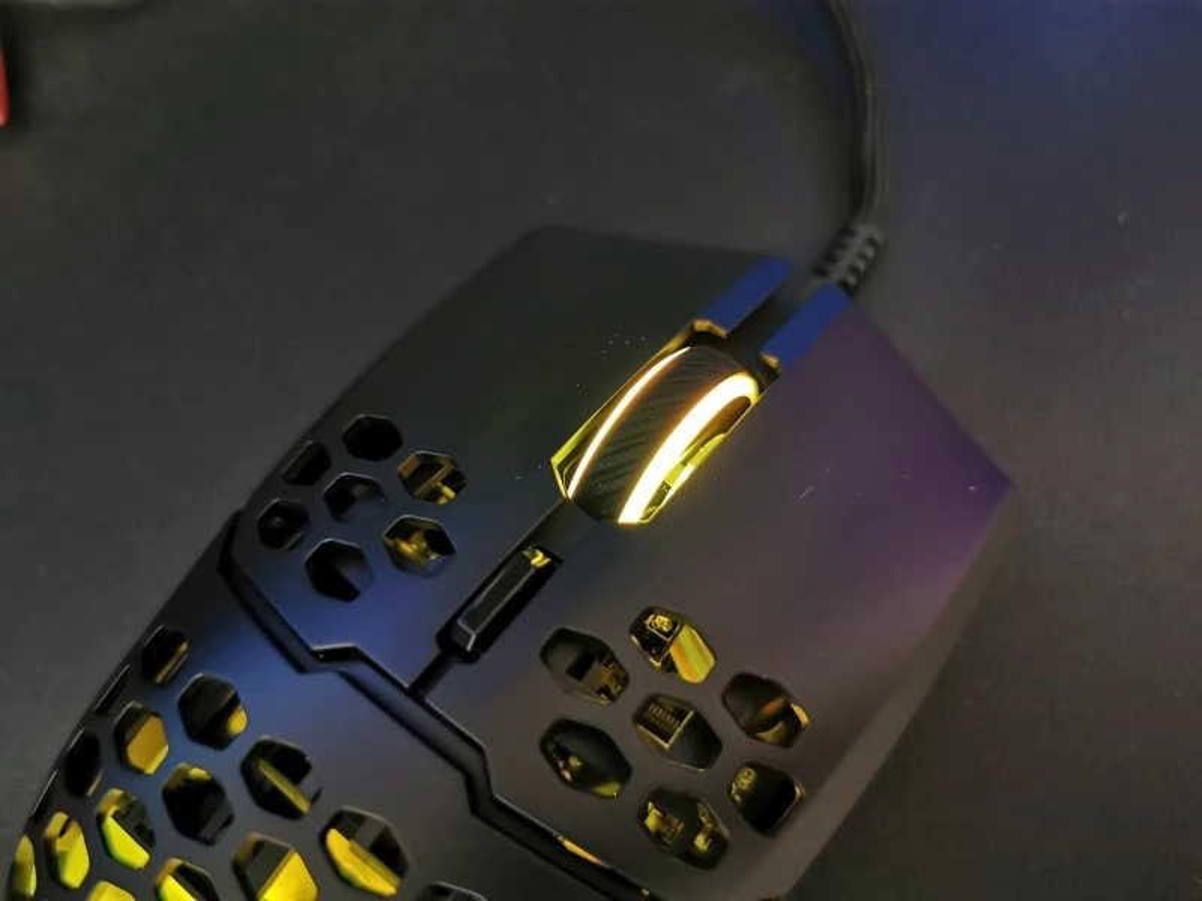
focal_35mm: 27
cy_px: 450
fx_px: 938
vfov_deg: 51.4
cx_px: 601
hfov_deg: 65.3
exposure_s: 1/33.3
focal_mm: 5.56
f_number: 1.6
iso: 1000
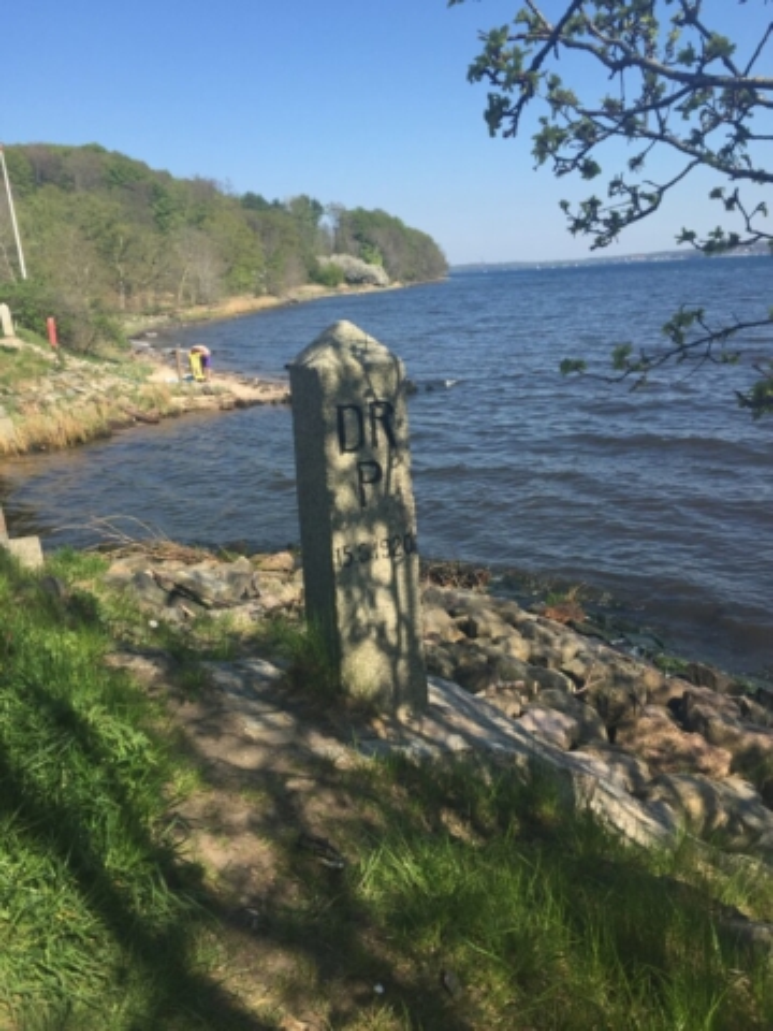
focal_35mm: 29
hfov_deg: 48.2
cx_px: 386
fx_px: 863
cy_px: 516
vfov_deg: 61.7
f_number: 2.2
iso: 32
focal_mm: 4.15
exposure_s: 1/1464
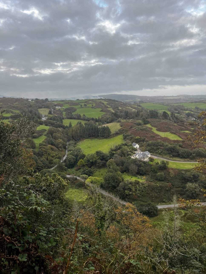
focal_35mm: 26
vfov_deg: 67.3
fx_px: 206
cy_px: 137
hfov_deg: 53.1
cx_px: 103
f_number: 1.6
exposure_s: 1/306
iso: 50
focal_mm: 5.1
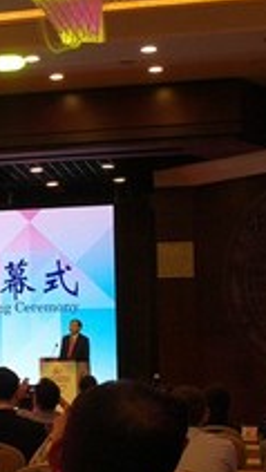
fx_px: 1239
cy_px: 262
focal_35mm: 99
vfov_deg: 21.5
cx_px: -165
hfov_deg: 11.6
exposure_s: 1/50
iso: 50
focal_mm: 3.95
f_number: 2.2
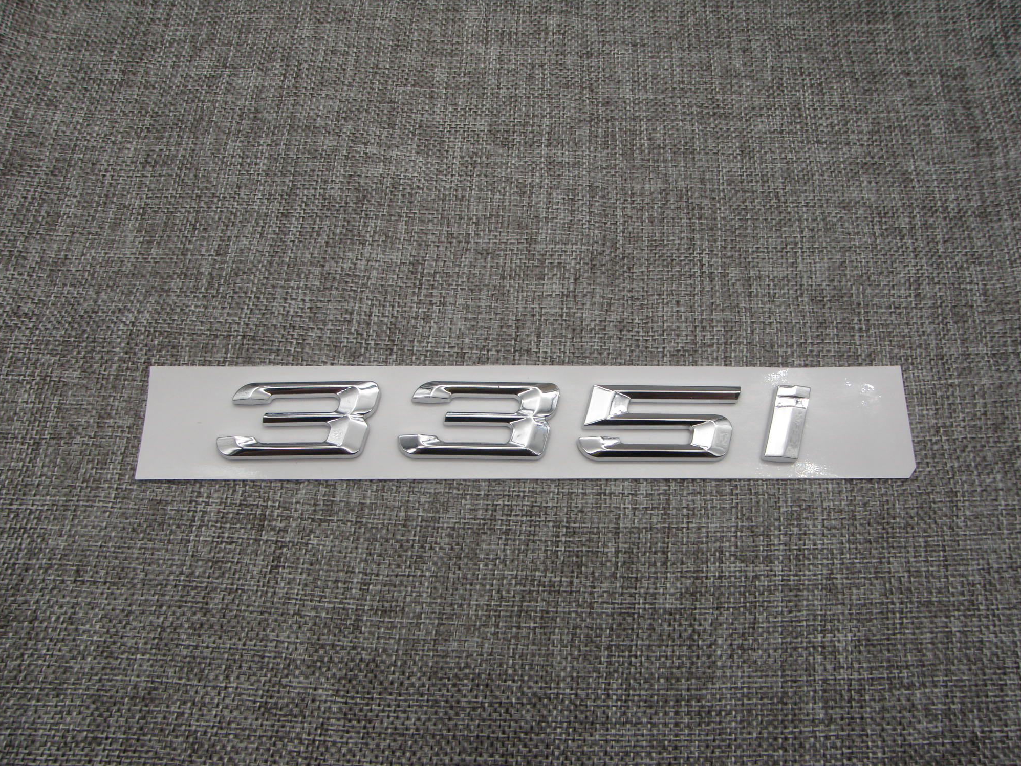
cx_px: 518
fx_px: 1151
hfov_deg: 47.9
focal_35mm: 39
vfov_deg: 36.8
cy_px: 389
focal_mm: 5
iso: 64
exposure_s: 1/60
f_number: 5
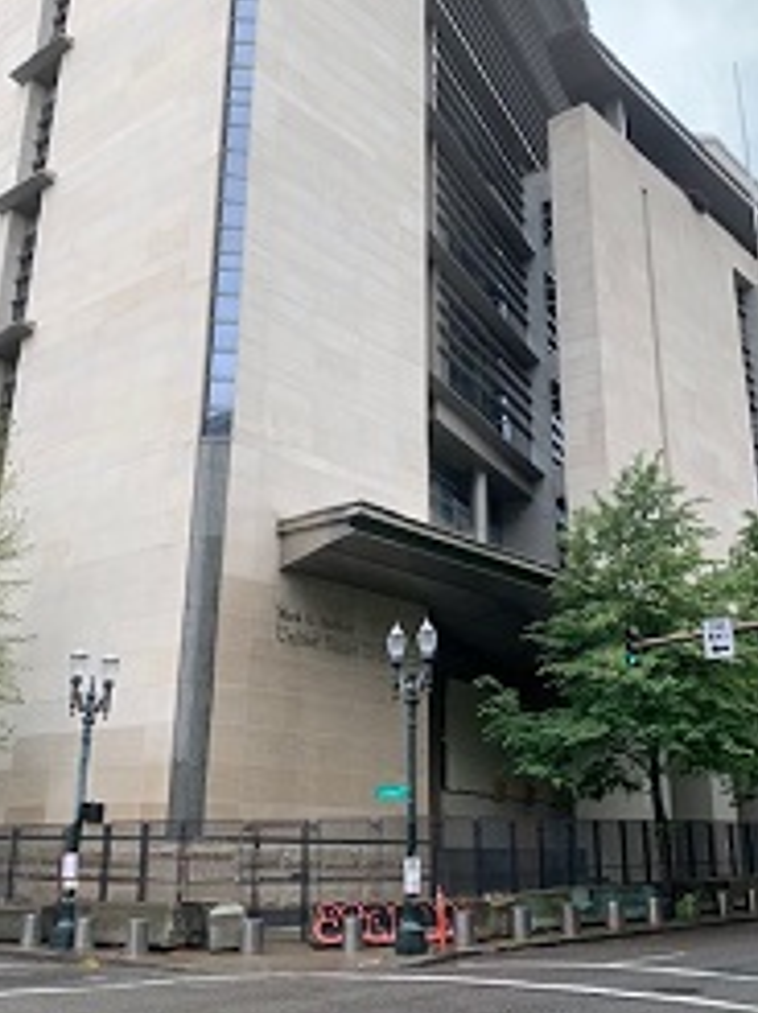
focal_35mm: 37
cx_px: 383
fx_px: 1082
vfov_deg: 50.0
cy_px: 420
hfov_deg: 38.6
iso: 25
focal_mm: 4.25
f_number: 1.8
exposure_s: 1/789
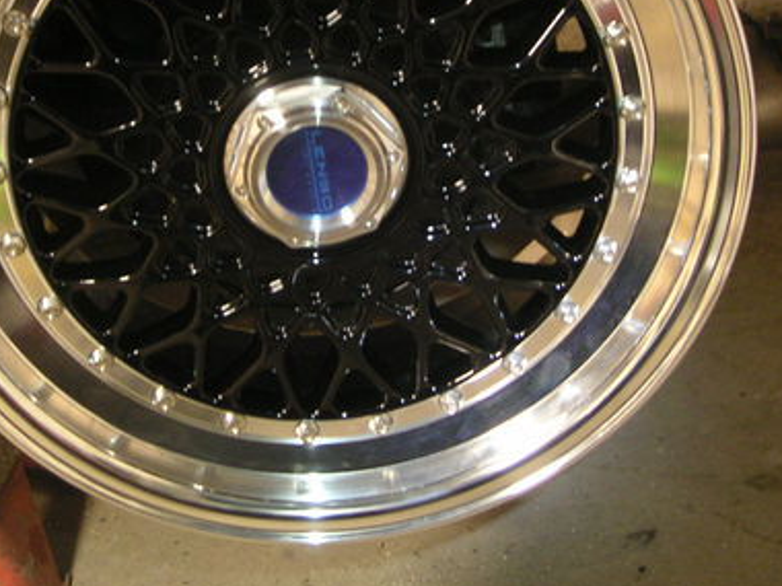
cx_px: 342
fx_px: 1446
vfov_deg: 22.7
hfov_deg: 30.2
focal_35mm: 64
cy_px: 154
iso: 100
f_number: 2.8
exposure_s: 1
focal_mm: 6
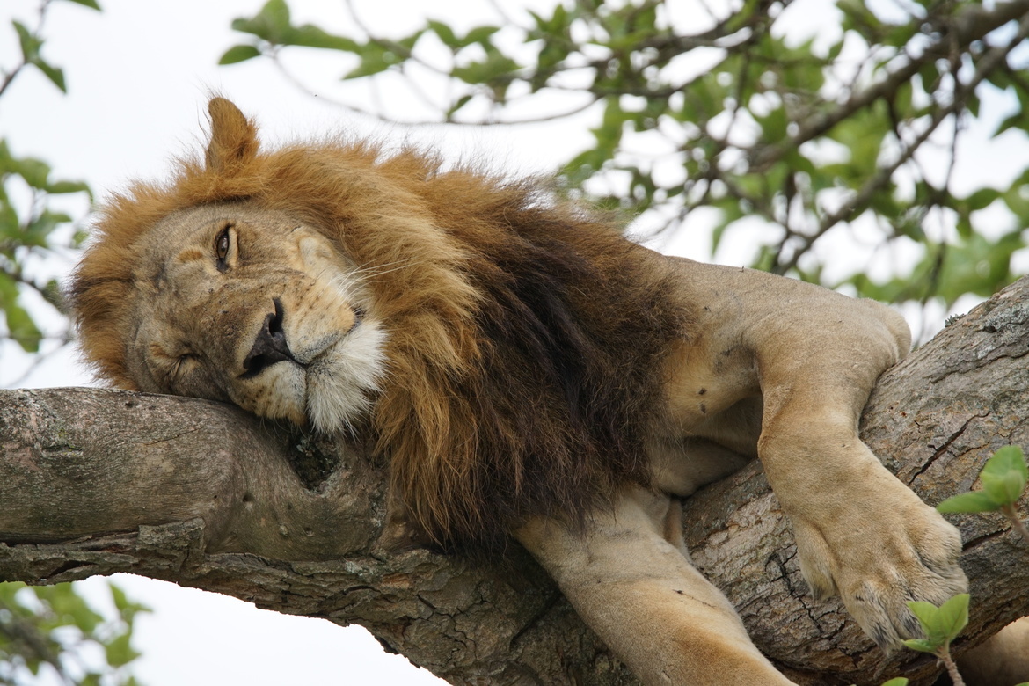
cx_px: 514
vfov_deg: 2.0
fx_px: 19721
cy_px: 343
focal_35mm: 690
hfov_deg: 3.0
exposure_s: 1/500
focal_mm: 460
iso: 320
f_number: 6.3
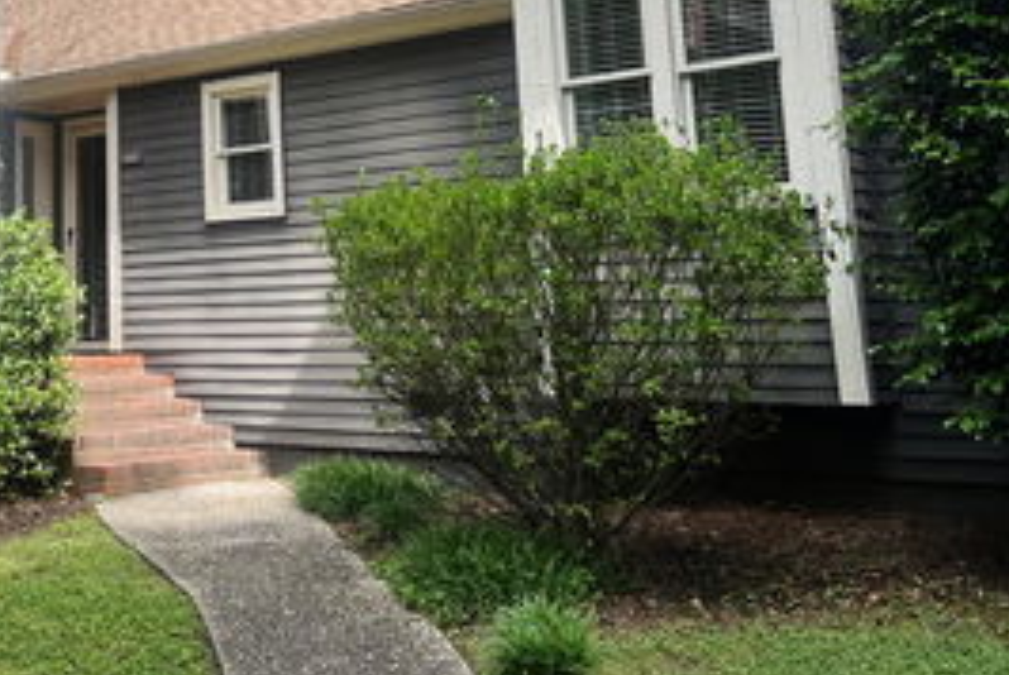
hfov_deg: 36.0
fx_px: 1459
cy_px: 76
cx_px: 114
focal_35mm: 52
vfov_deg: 25.3
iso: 50
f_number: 1.6
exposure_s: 1/975
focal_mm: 5.1
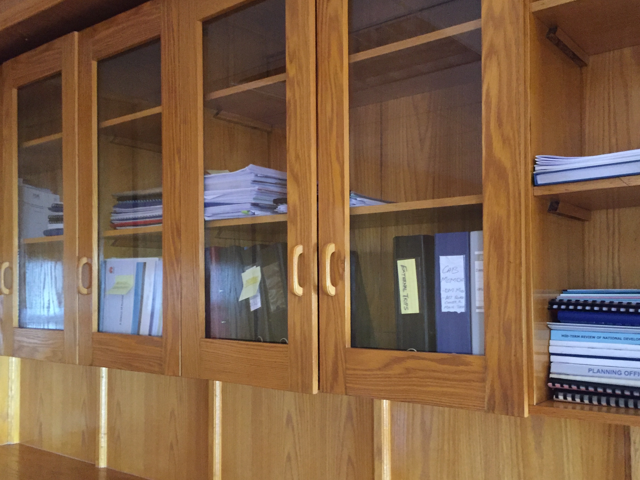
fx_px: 629
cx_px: 323
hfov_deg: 54.0
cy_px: 271
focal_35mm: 34
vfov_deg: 41.7
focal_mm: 4.15
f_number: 2.2
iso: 500
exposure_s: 1/17
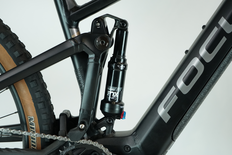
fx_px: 451
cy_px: 78
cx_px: 116
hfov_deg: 28.8
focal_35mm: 70
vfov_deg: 19.5
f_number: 5.6
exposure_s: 1/200
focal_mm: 70
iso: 1600
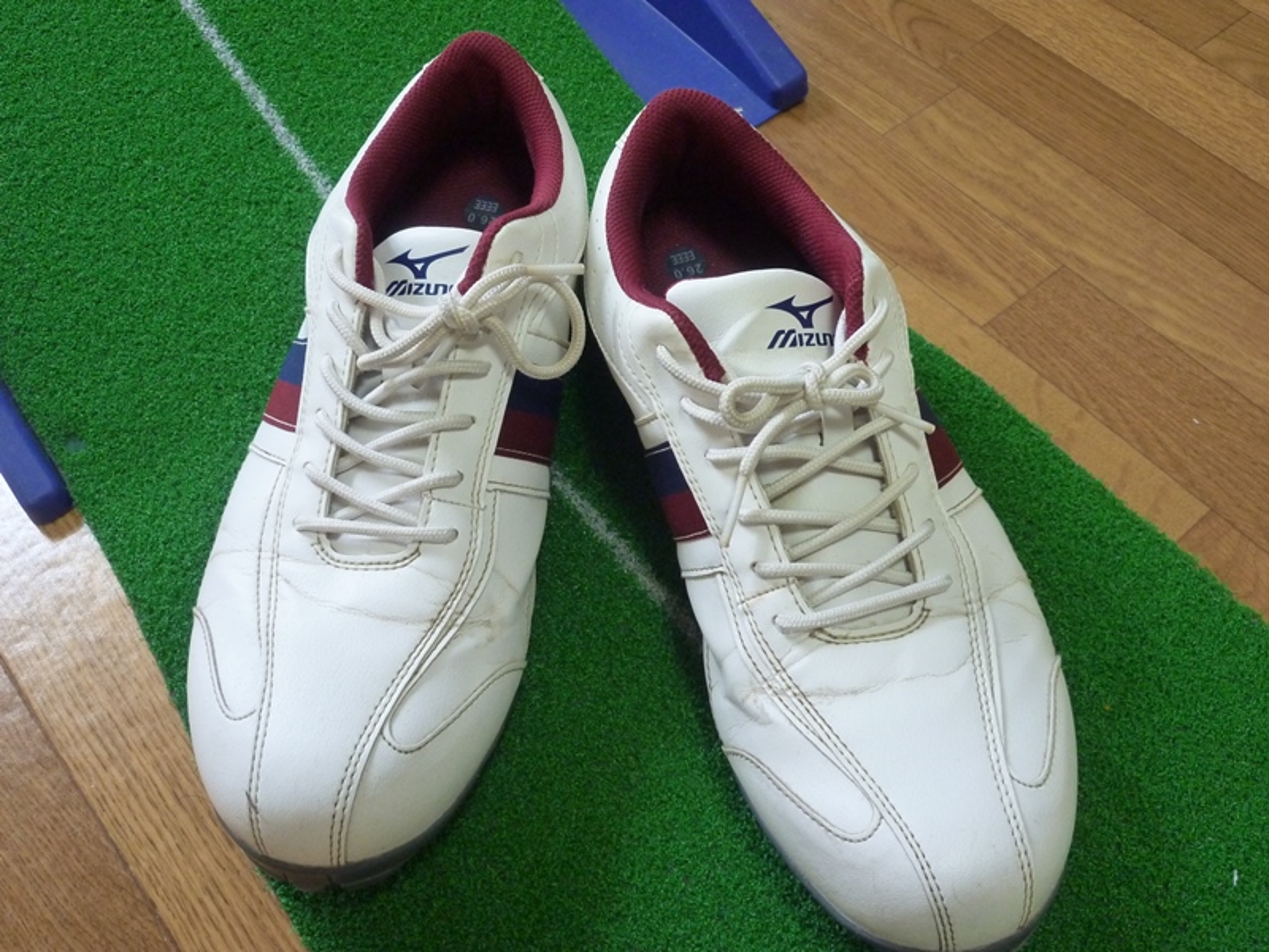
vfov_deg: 39.7
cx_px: 634
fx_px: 1320
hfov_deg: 51.4
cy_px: 476
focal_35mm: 36
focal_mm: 6.3
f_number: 3.3
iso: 400
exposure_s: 1/40
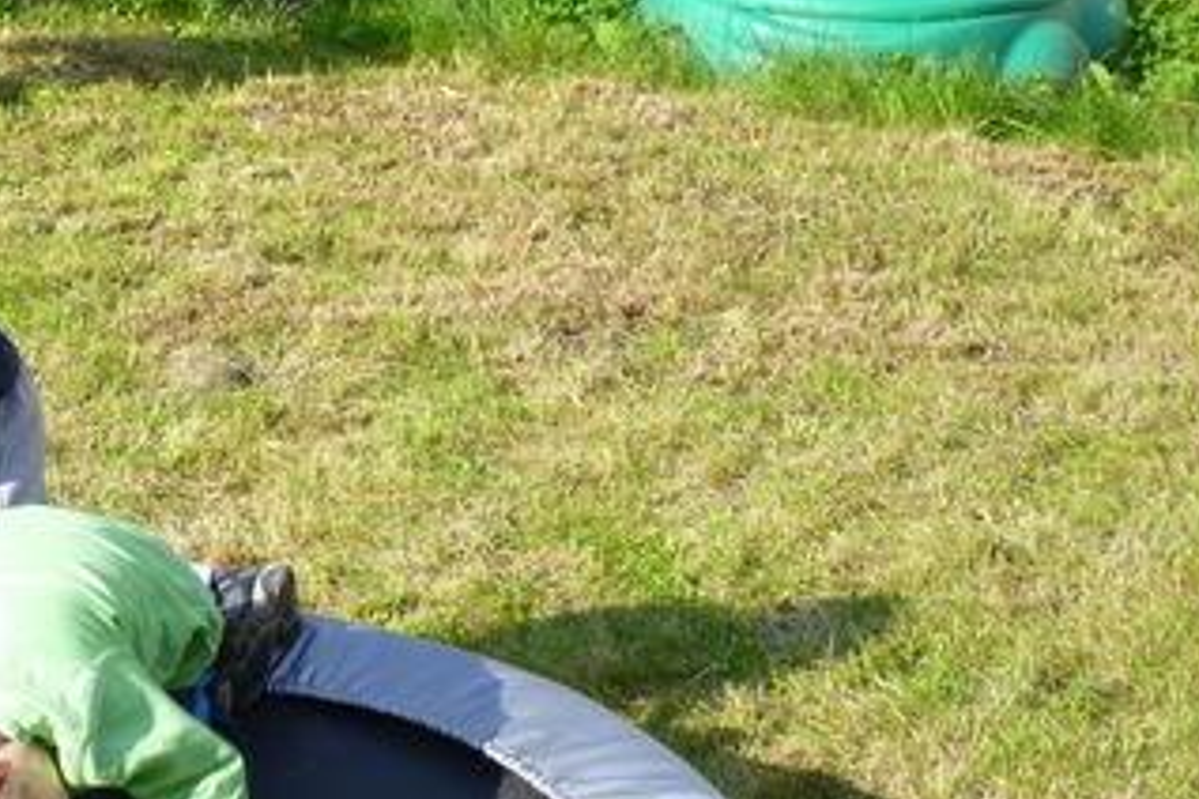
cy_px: 400
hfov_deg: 19.5
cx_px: 45
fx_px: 3397
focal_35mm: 102
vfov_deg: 13.4
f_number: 3.7
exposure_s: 1/320
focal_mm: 6.9
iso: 100
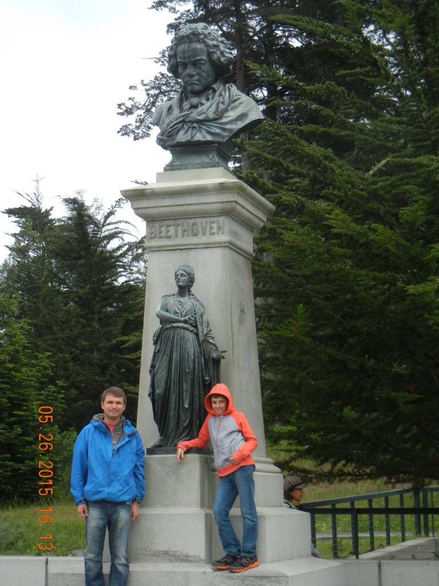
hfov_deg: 19.1
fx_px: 1302
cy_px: 293
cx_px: 220
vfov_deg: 25.3
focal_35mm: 77
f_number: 4.3
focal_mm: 13.9
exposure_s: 1/707
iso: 160
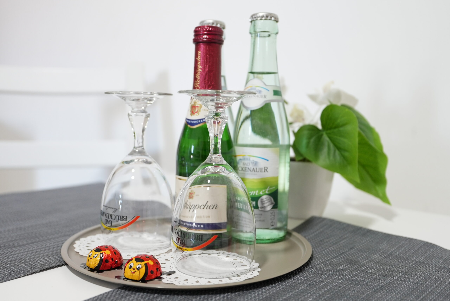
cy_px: 150
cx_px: 225
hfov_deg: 54.4
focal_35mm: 35
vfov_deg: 37.9
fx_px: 438
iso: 1250
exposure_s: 1/80
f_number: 4
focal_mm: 35
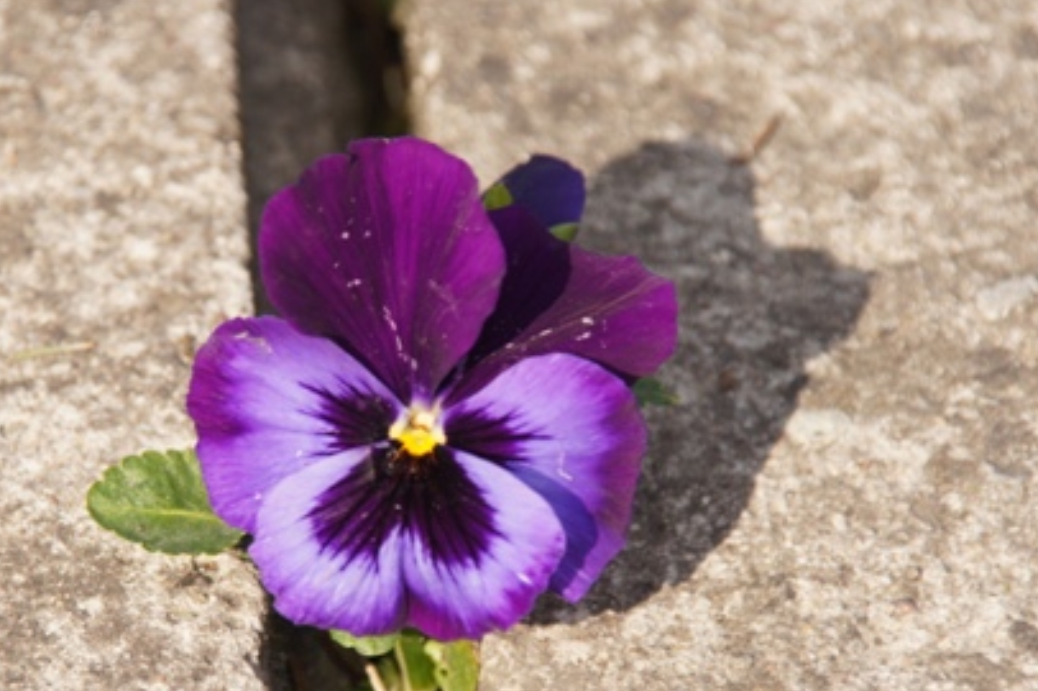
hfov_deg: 4.7
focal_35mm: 443
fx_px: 12762
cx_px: 376
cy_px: 438
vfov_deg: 3.1
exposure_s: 1/320
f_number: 6.3
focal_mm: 200
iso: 100
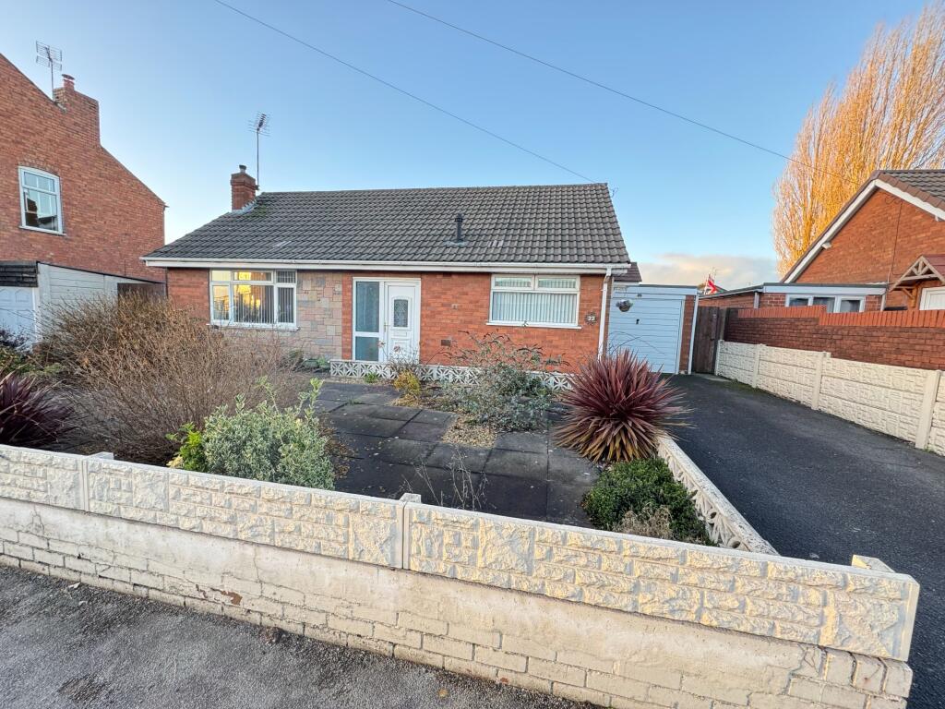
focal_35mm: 14
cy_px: 354
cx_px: 472
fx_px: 382
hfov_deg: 102.1
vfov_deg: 85.7
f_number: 2.2
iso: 125
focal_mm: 2.22
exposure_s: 1/99
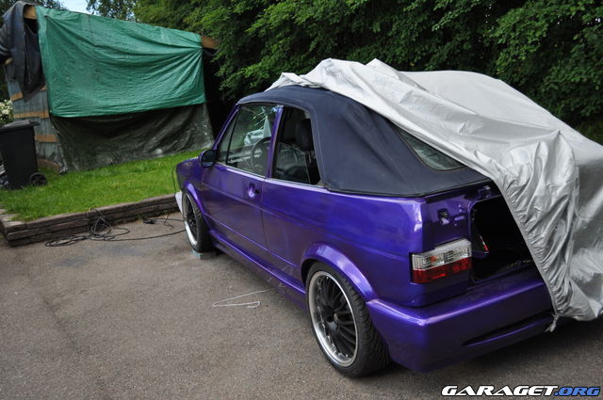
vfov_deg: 39.9
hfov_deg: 57.3
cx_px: 302
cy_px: 200
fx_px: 552
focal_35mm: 33
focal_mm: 22
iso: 560
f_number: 4
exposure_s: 1/1000
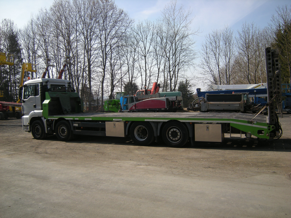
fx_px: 235
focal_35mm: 28
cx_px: 146
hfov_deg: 63.4
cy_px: 109
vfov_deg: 49.7
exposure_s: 1/246
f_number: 5.6
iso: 64
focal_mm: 4.7
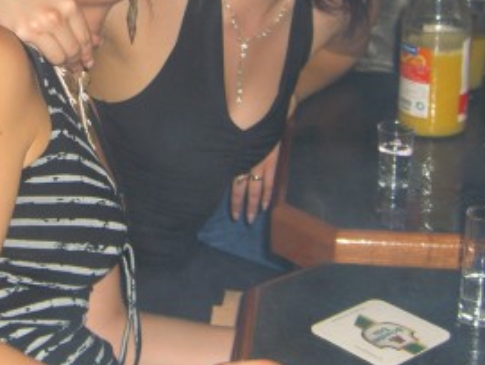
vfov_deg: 17.4
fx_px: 1178
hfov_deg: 22.9
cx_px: 98
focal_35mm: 84
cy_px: 39
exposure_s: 1/60
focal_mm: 7.9
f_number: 2.8
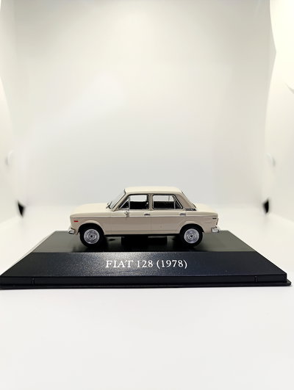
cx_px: 147
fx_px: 260
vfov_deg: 73.8
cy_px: 195
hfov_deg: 59.0
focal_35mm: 23
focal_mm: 6.14
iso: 800
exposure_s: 1/100
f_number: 1.6
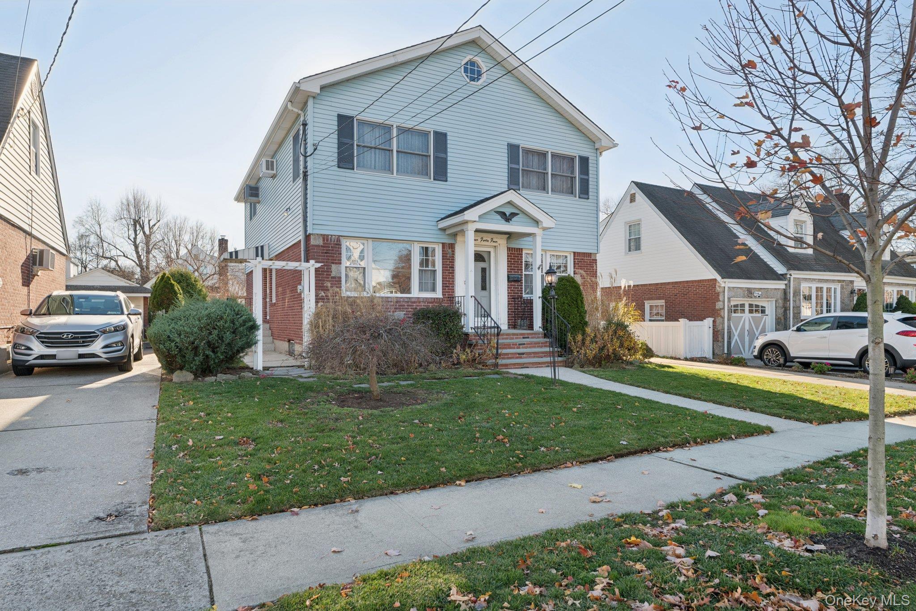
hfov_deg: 81.2
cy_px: 306
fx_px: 534
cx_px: 458
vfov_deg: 59.5
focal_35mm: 21
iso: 320
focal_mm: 21
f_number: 8
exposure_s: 1/160
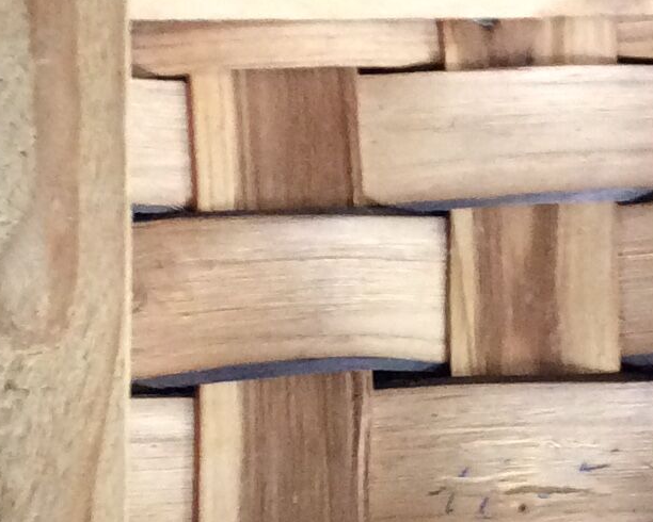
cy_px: 396
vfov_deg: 11.7
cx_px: 396
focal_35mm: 132
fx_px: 2552
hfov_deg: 14.6
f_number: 2.4
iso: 200
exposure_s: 1/25
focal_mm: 3.3
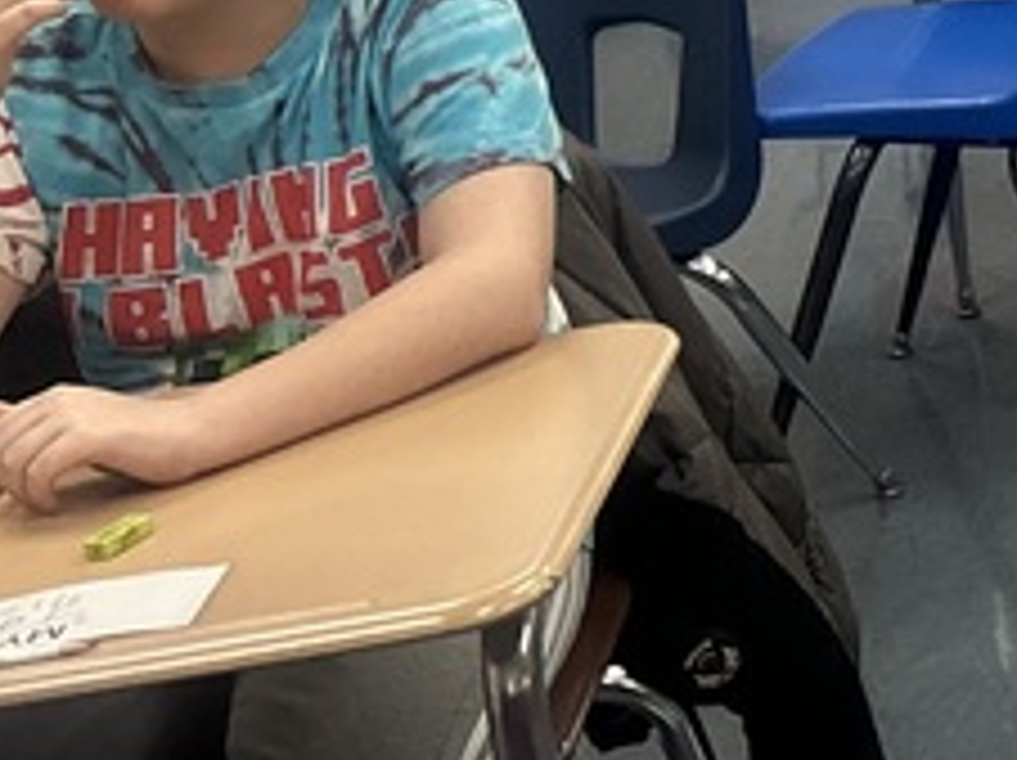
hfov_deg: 14.0
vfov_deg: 12.0
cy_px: -333
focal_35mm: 118
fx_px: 3463
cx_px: 2048
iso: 125
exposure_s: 1/60
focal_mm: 5.7
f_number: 1.5
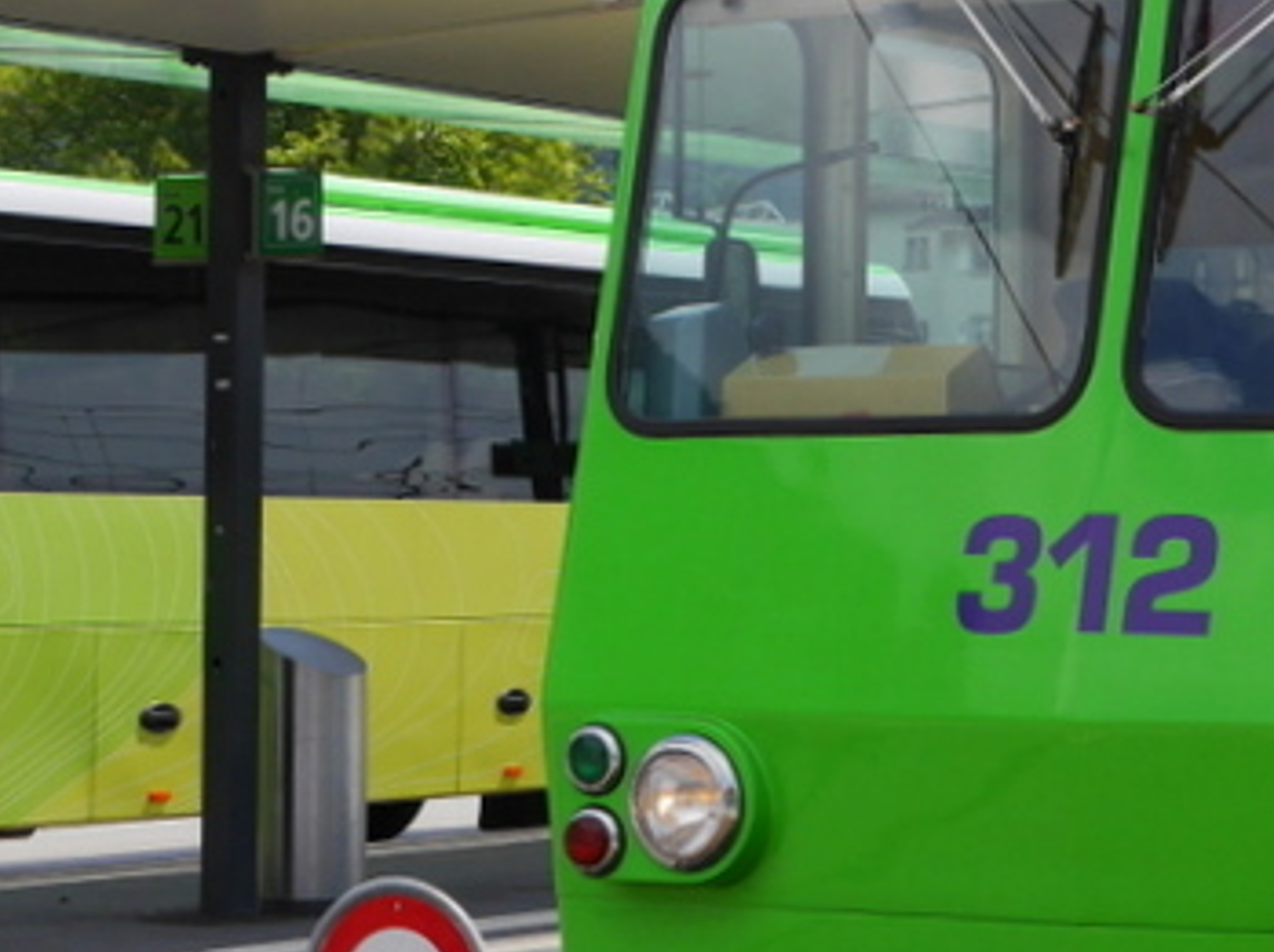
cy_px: 522
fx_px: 4007
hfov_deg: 16.7
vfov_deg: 13.6
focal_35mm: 109
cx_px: 1811
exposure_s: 1/320
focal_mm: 19
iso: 160
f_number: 8
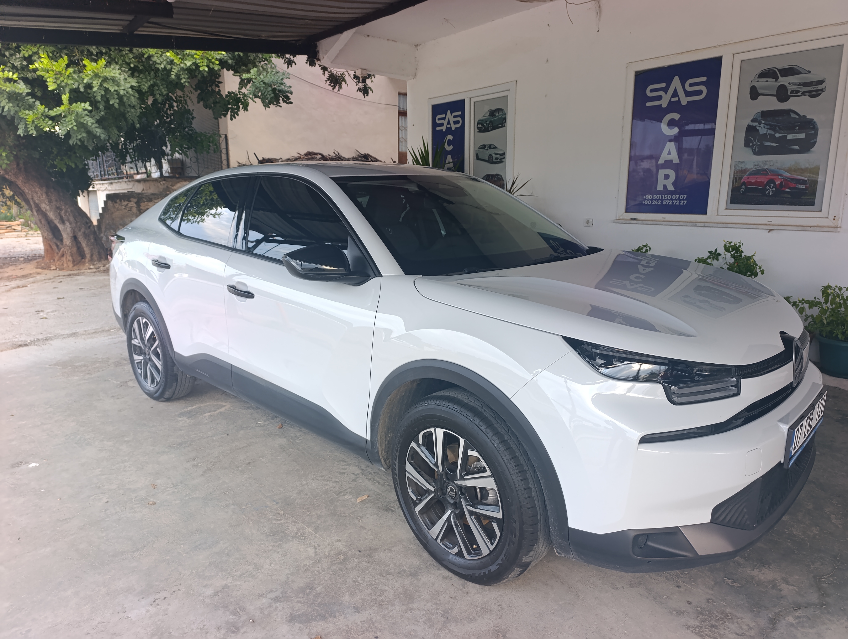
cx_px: 424
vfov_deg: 59.0
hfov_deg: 73.8
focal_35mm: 23
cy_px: 320
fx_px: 564
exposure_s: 1/100
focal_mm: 6.14
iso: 500
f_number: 1.6
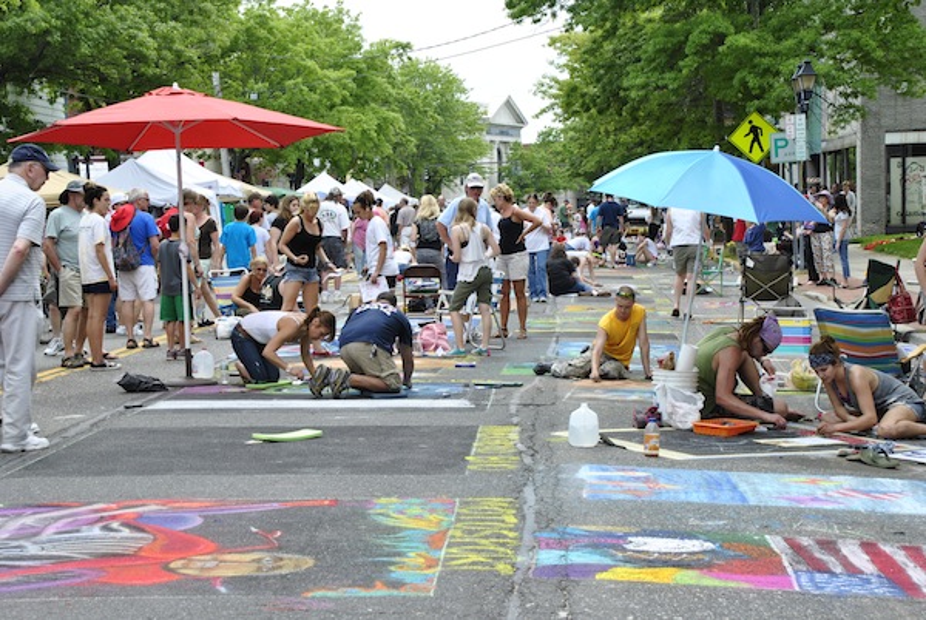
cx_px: 463
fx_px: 1932
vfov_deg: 18.2
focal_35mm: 75
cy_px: 310
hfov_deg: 27.0
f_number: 10
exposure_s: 1/200
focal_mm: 50
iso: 200
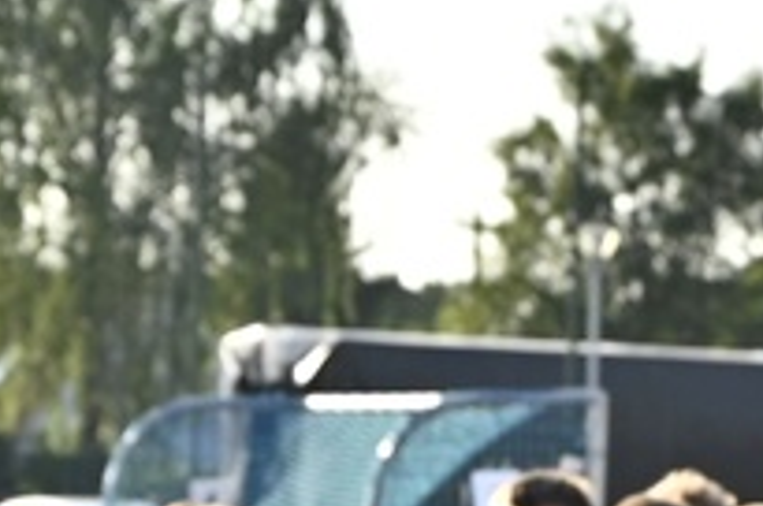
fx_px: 6898
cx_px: 1018
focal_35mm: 326
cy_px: 841
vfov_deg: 4.2
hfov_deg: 6.3
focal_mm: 52
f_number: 5.6
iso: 200
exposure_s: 1/500
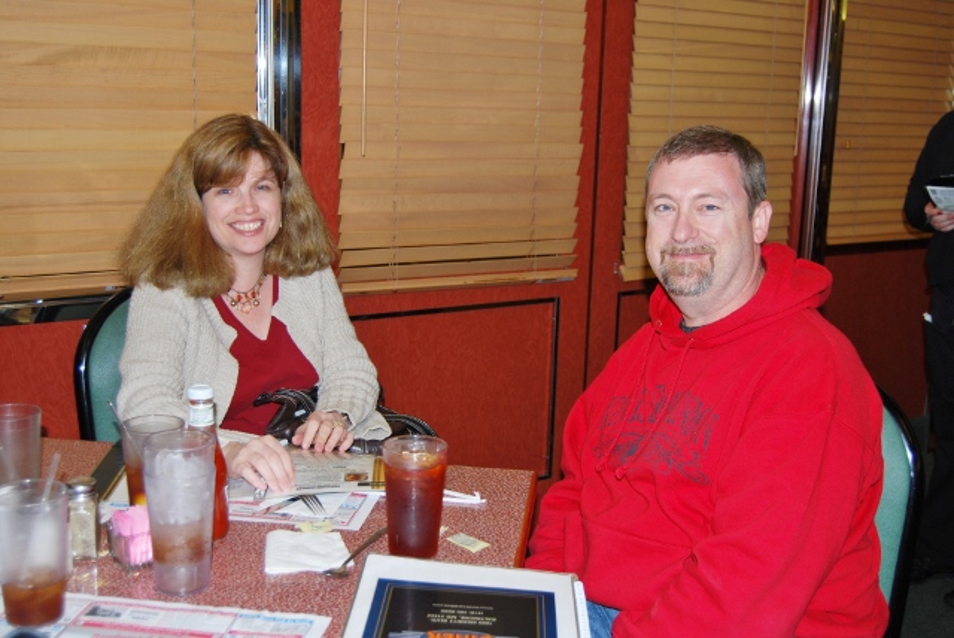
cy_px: 319
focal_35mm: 42
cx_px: 477
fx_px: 1114
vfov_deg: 32.0
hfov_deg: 46.4
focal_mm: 28
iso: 200
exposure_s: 1/60
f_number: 4.2
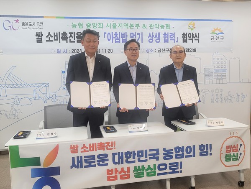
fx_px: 189
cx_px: 126
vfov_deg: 53.2
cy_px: 94
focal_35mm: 26
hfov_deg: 67.2
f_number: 1.8
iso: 100
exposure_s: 1/120
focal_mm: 4.25
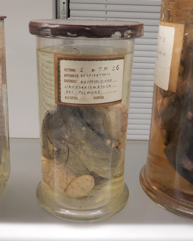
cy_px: 121
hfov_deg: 34.1
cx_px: 96
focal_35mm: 44
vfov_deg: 42.0
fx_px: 314
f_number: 4
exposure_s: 1/30
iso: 160
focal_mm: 7.5
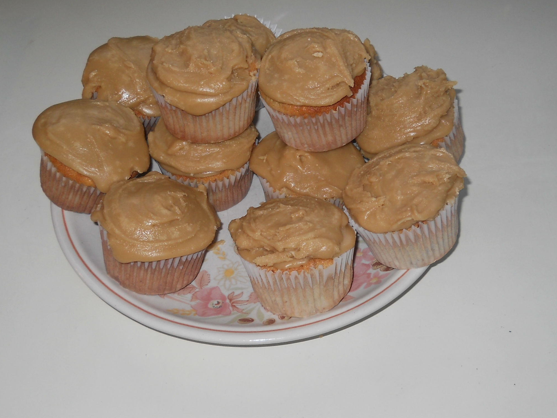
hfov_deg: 36.2
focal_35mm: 53
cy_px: 187
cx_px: 274
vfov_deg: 27.5
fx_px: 853
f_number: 3.1
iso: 80
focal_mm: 6.72
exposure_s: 1/30
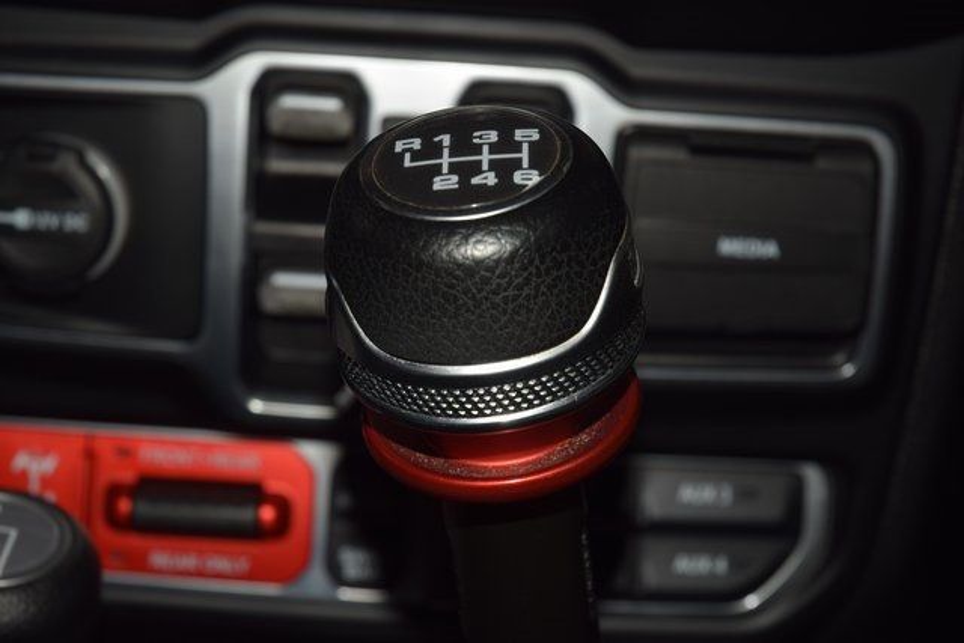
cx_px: 482
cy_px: 322
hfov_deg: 19.5
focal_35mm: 105
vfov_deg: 13.0
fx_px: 2812
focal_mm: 70
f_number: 8
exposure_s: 1/125
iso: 100
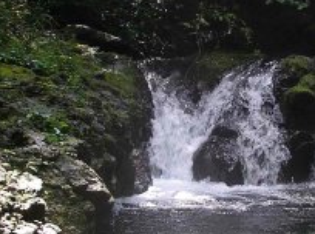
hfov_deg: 18.8
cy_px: 176
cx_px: 255
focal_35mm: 104
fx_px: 944
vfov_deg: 14.1
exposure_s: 1/100
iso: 50
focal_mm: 5.7
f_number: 2.8
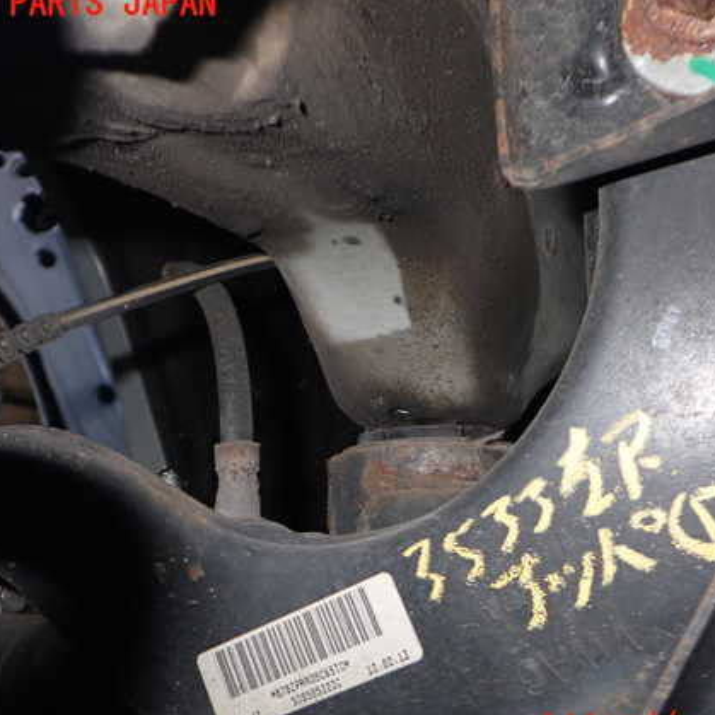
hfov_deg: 43.7
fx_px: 888
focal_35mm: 38
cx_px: 418
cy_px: 367
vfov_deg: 43.9
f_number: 6.3
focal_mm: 5.4
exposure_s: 1/30
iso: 200
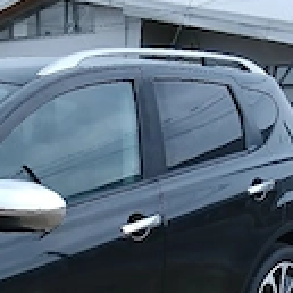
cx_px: 18
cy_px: 370
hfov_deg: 23.5
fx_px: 680
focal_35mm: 71
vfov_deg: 22.1
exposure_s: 1/50
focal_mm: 3.98
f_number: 1.8
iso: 320
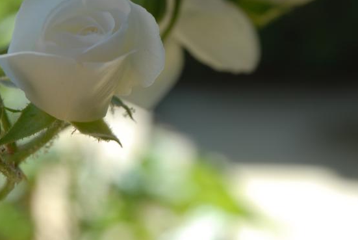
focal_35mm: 177
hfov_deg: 11.6
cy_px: 15
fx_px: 1762
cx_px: 158
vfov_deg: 7.8
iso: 100
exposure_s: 1/125
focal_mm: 60
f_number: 5.6
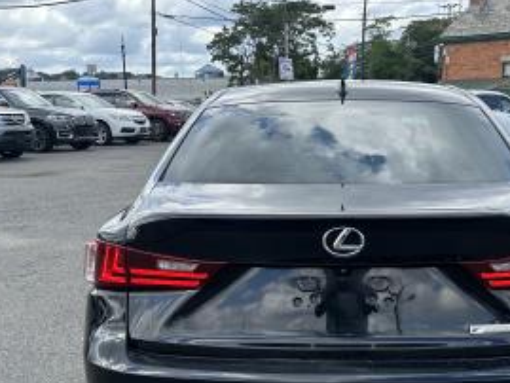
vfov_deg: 31.5
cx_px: 334
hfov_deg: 41.6
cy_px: 294
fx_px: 663
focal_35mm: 45
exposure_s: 1/1541
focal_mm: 6.86
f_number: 1.78
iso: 80
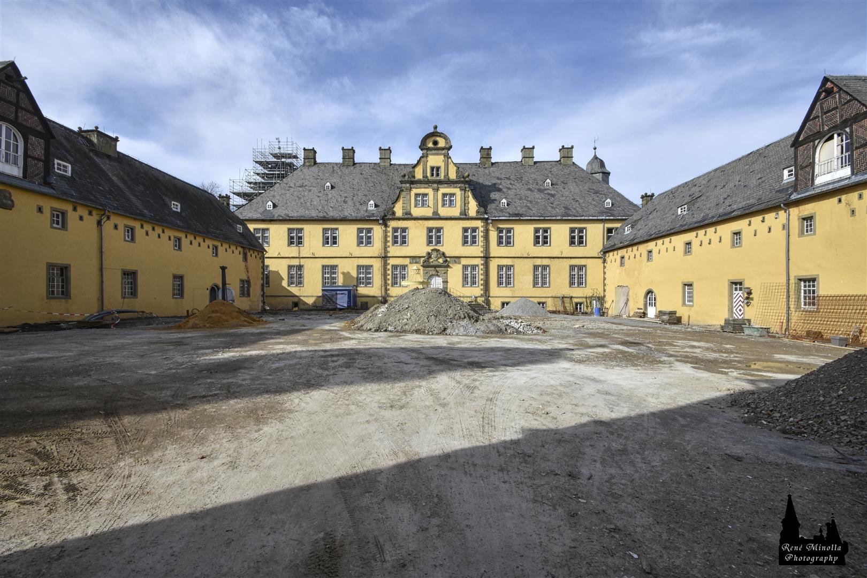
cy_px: 289
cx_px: 434
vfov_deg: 77.3
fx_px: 361
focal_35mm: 15
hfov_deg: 100.4
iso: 200
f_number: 16
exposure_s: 1/125
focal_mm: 10
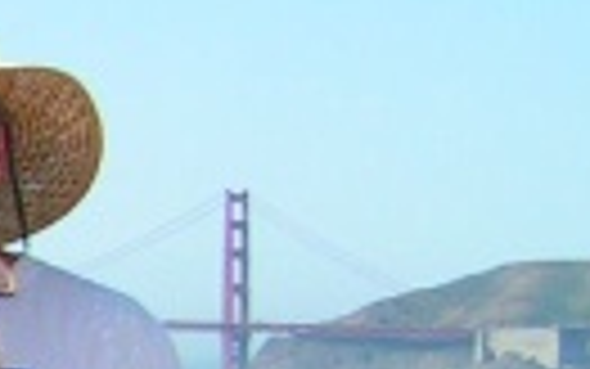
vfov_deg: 5.3
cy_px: 580
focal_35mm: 246
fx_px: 3957
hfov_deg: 7.6
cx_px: -1081
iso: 80
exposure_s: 1/1000
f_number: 3.5
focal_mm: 6.3
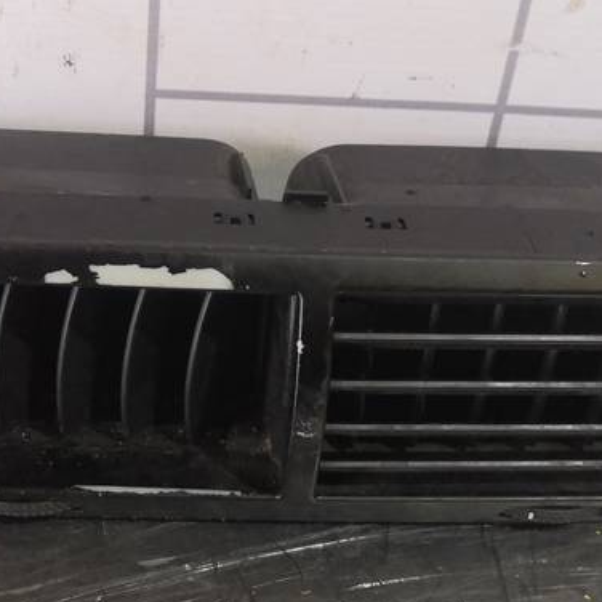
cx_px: 211
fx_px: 1279
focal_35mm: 65
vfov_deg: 26.5
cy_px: 304
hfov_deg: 26.4
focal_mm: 3.95
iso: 320
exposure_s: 1/100
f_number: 1.8
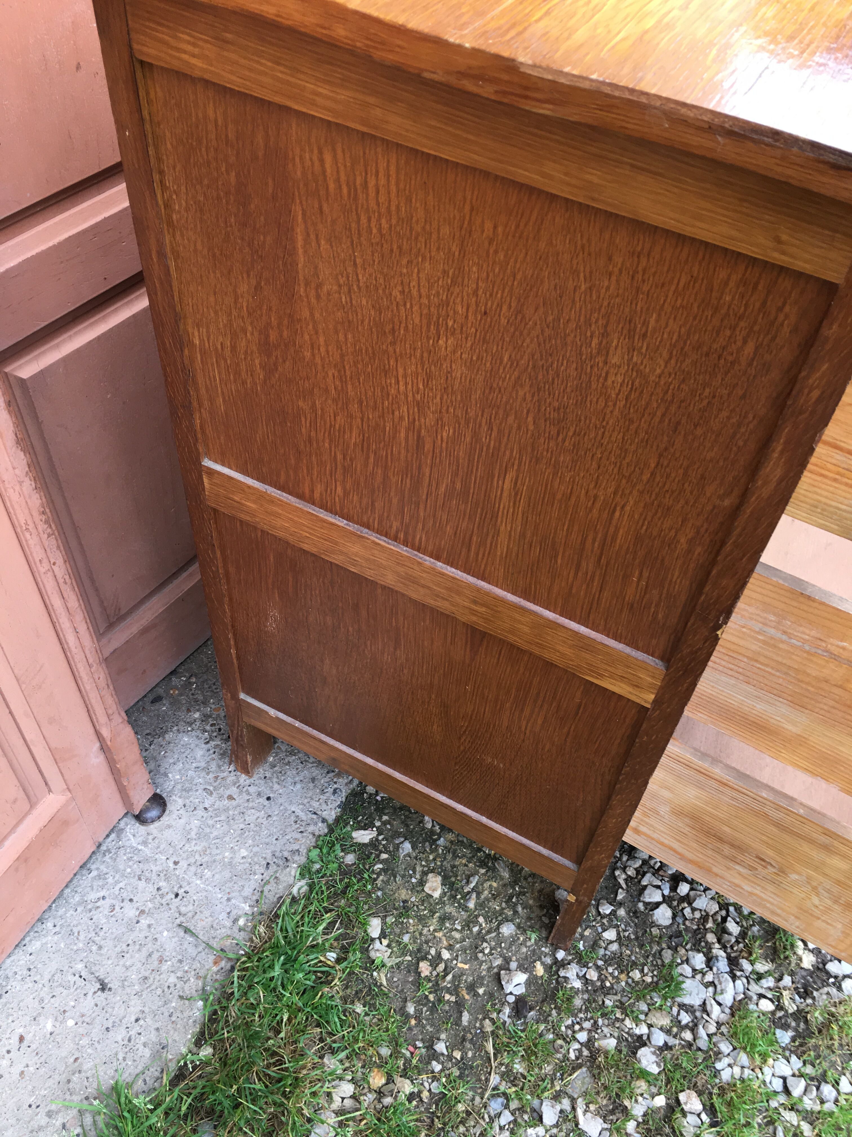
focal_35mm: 29
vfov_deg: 61.7
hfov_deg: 48.2
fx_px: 952
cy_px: 568
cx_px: 426
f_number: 2.2
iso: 40
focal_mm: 4.15
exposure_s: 1/100
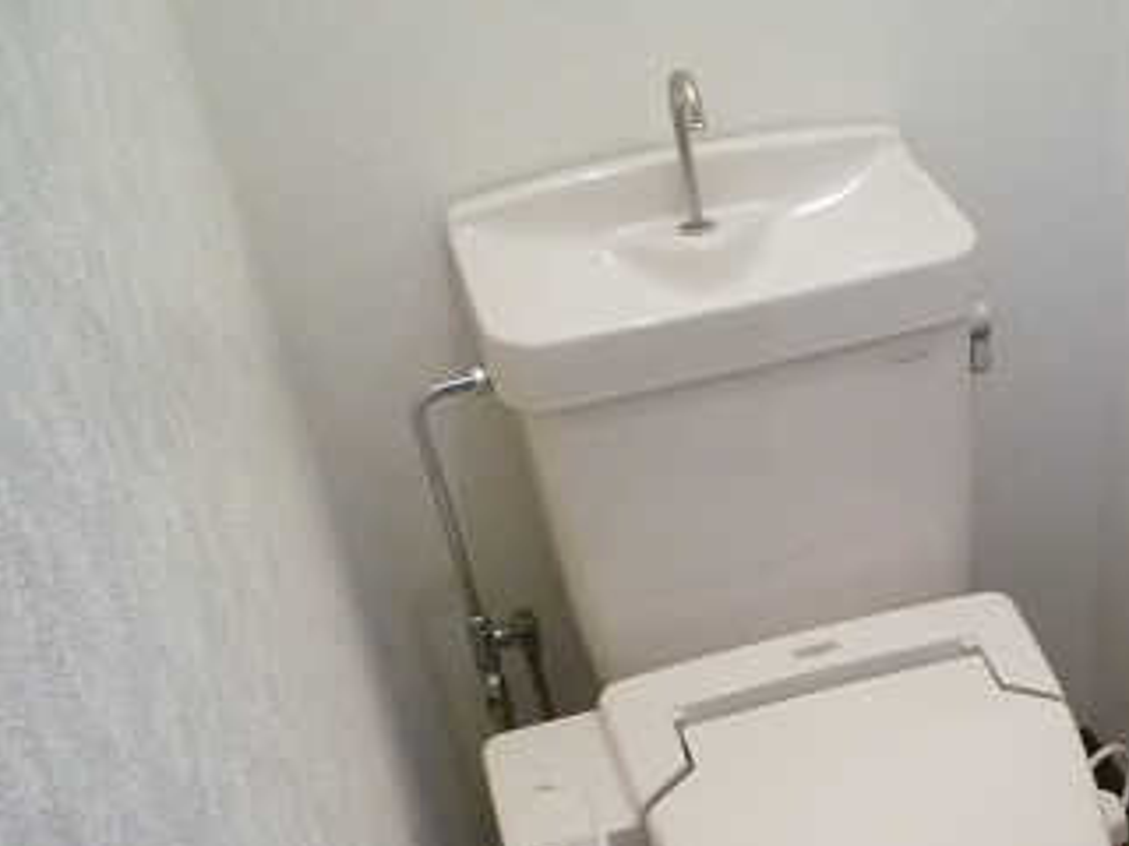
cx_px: 910
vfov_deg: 29.8
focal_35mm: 46
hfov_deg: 39.5
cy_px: 807
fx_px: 1500
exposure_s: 1/60
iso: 250
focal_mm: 4.3
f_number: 2.2
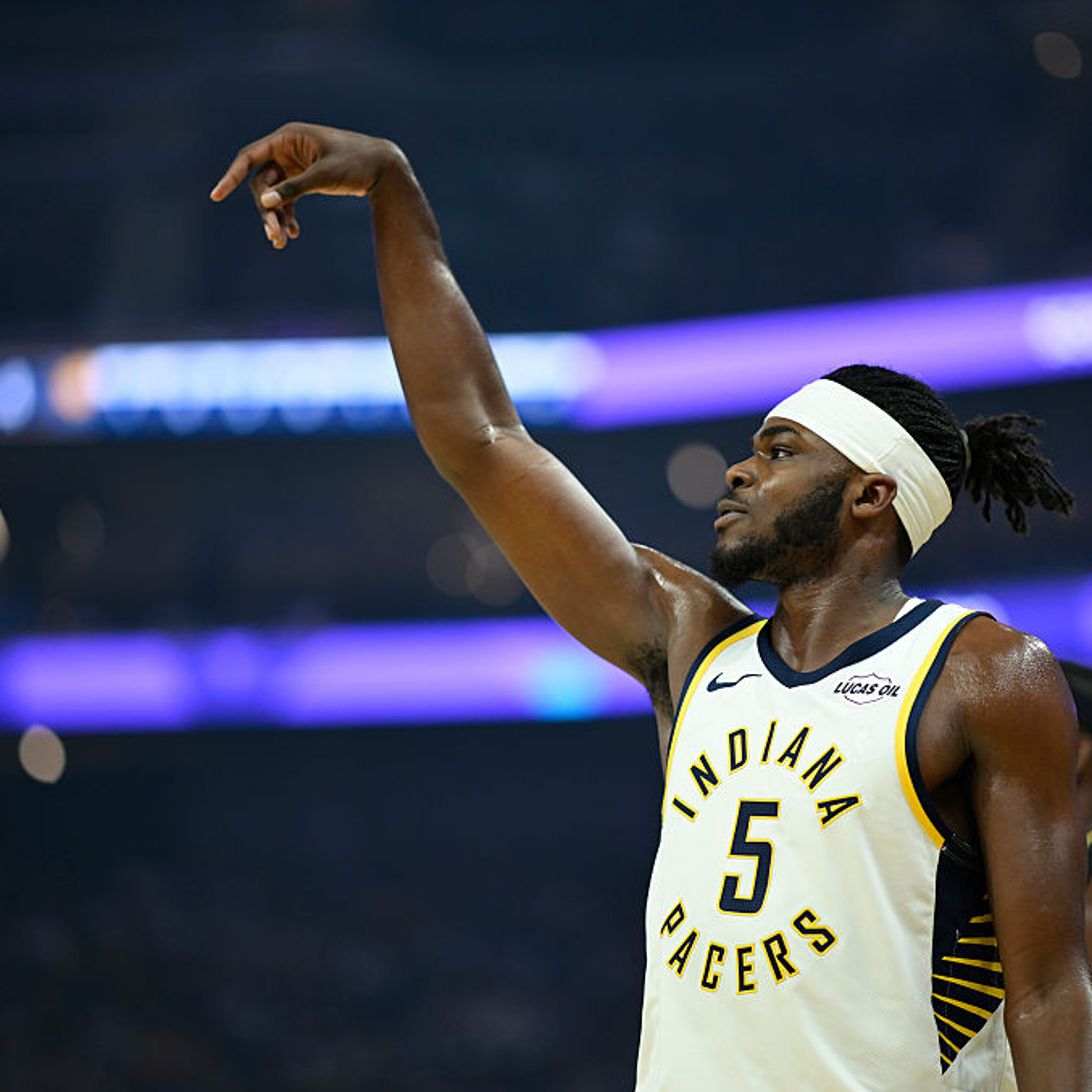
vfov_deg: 12.9
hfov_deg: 12.9
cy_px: 548
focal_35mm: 135
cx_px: 623
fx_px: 4818
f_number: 1.4
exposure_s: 1/2000
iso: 1000
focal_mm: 105
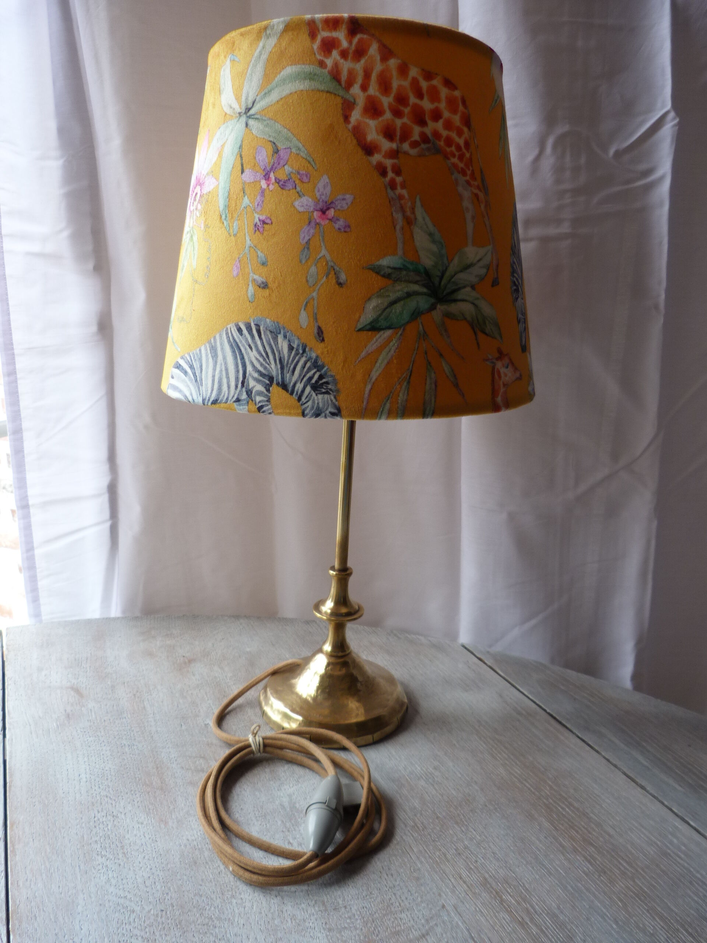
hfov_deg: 54.9
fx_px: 681
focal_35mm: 25
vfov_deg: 69.4
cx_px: 354
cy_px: 472
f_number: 2.8
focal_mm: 4.5
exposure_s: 1/80
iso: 80
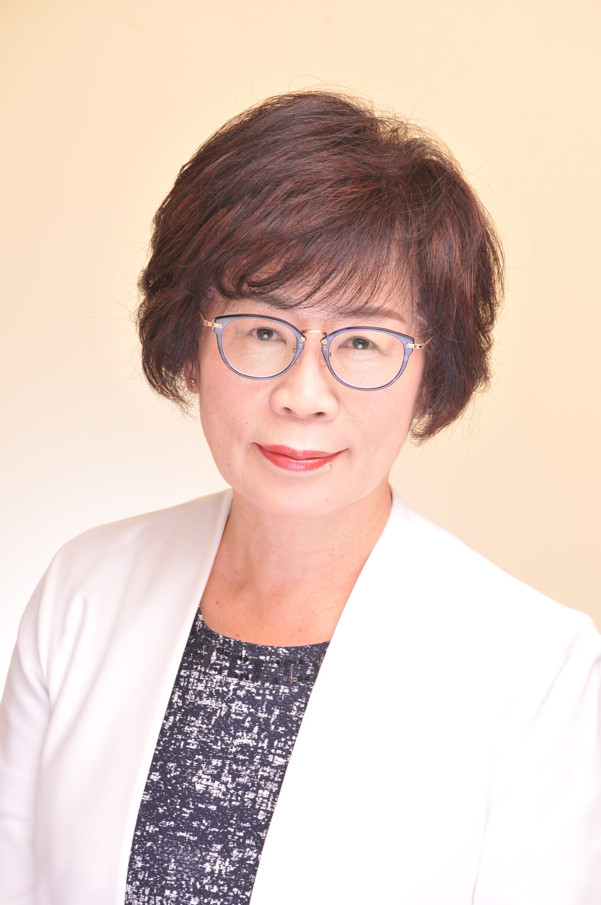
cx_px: 300
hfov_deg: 10.7
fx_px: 3201
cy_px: 452
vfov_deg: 16.1
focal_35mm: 128
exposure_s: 1/100
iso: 200
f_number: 11
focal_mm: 85
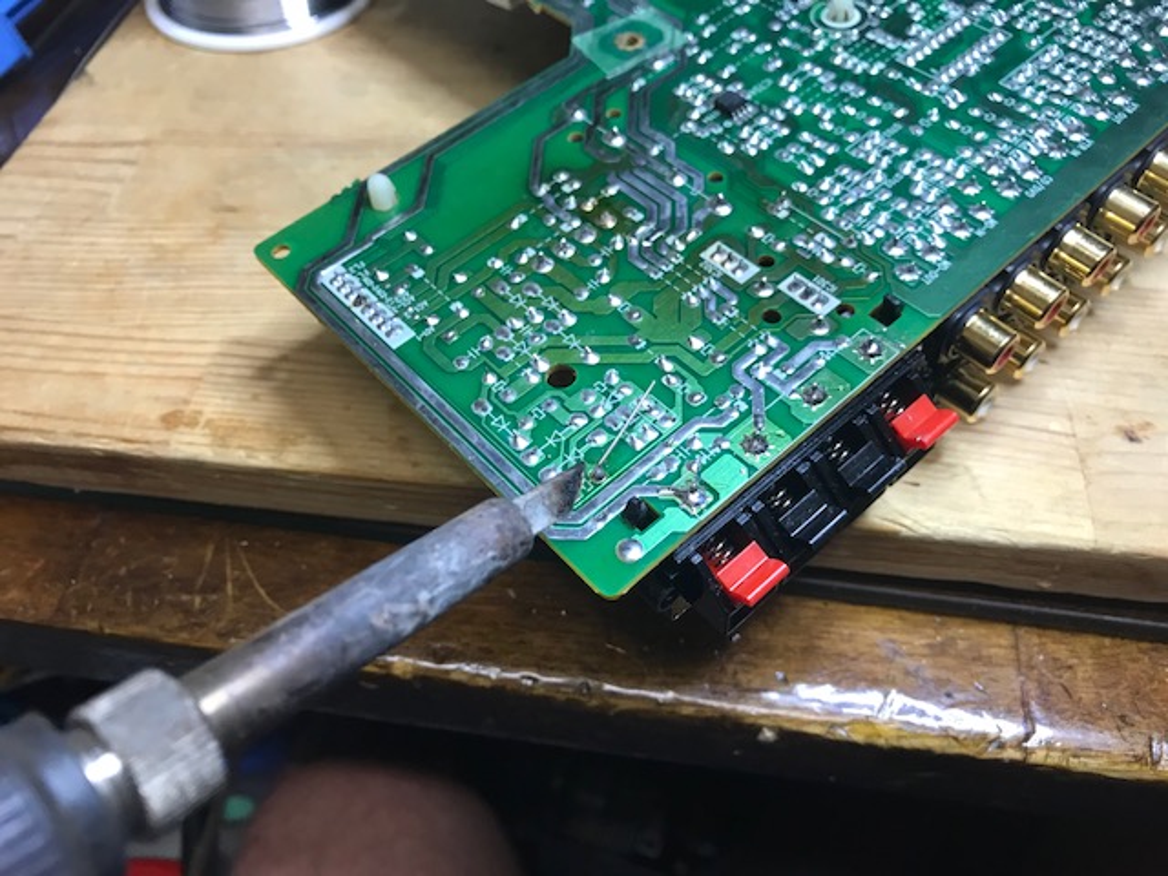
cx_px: 584
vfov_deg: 49.7
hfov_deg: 63.4
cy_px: 438
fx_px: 945
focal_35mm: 28
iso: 40
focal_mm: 3.99
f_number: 1.8
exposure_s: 1/25
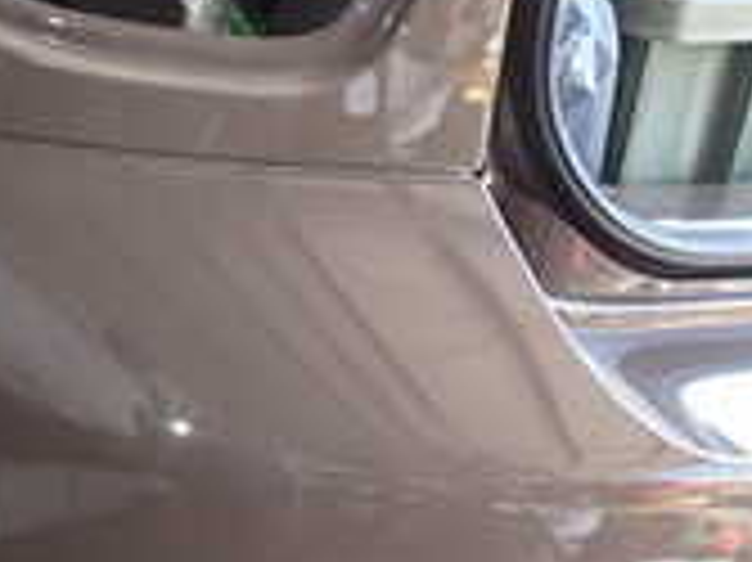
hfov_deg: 21.7
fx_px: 1954
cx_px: 500
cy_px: 656
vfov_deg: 15.8
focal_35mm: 90
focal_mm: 4.5
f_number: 2
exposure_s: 1/60
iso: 100
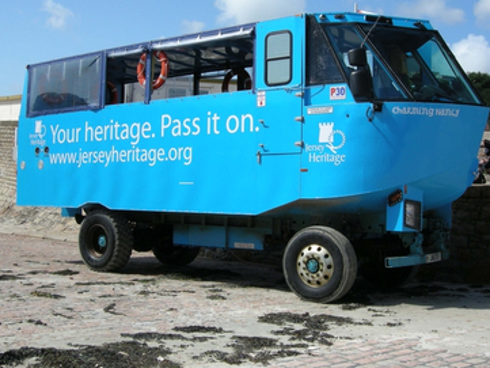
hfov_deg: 38.2
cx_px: 254
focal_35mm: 50
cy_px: 171
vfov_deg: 29.1
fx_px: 708
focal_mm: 8.5
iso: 64
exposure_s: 1/237
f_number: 6.4
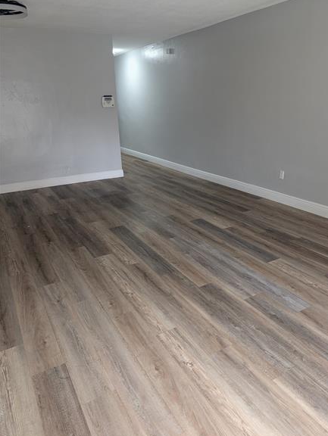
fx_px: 315
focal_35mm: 25
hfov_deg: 54.9
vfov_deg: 69.3
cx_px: 170
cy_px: 213
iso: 357
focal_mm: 6.9
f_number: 1.68
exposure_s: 1/120
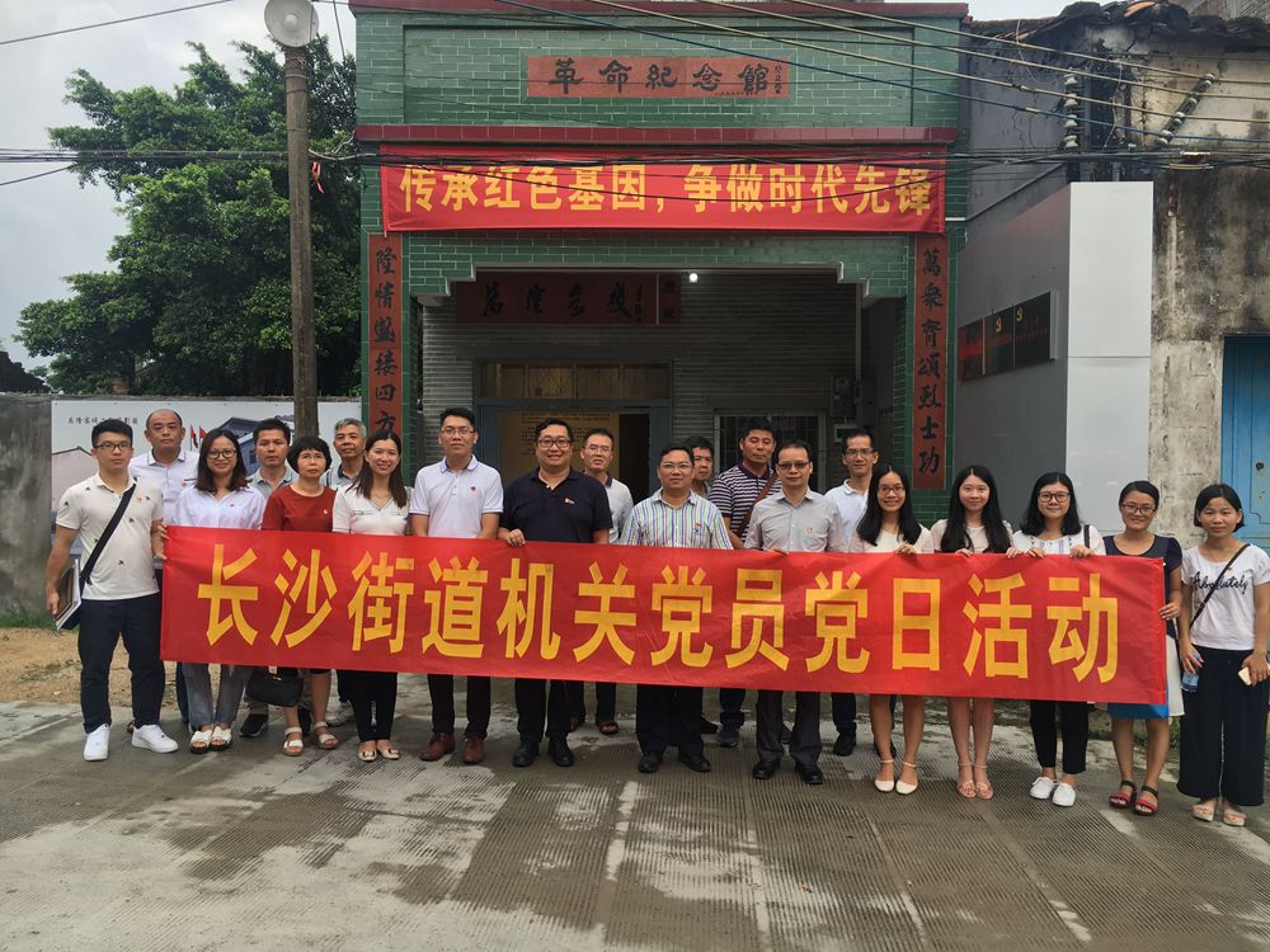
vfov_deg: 48.2
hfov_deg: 61.7
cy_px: 476
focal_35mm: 29
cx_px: 635
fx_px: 1064
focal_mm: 4.15
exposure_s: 1/310
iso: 25
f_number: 2.2
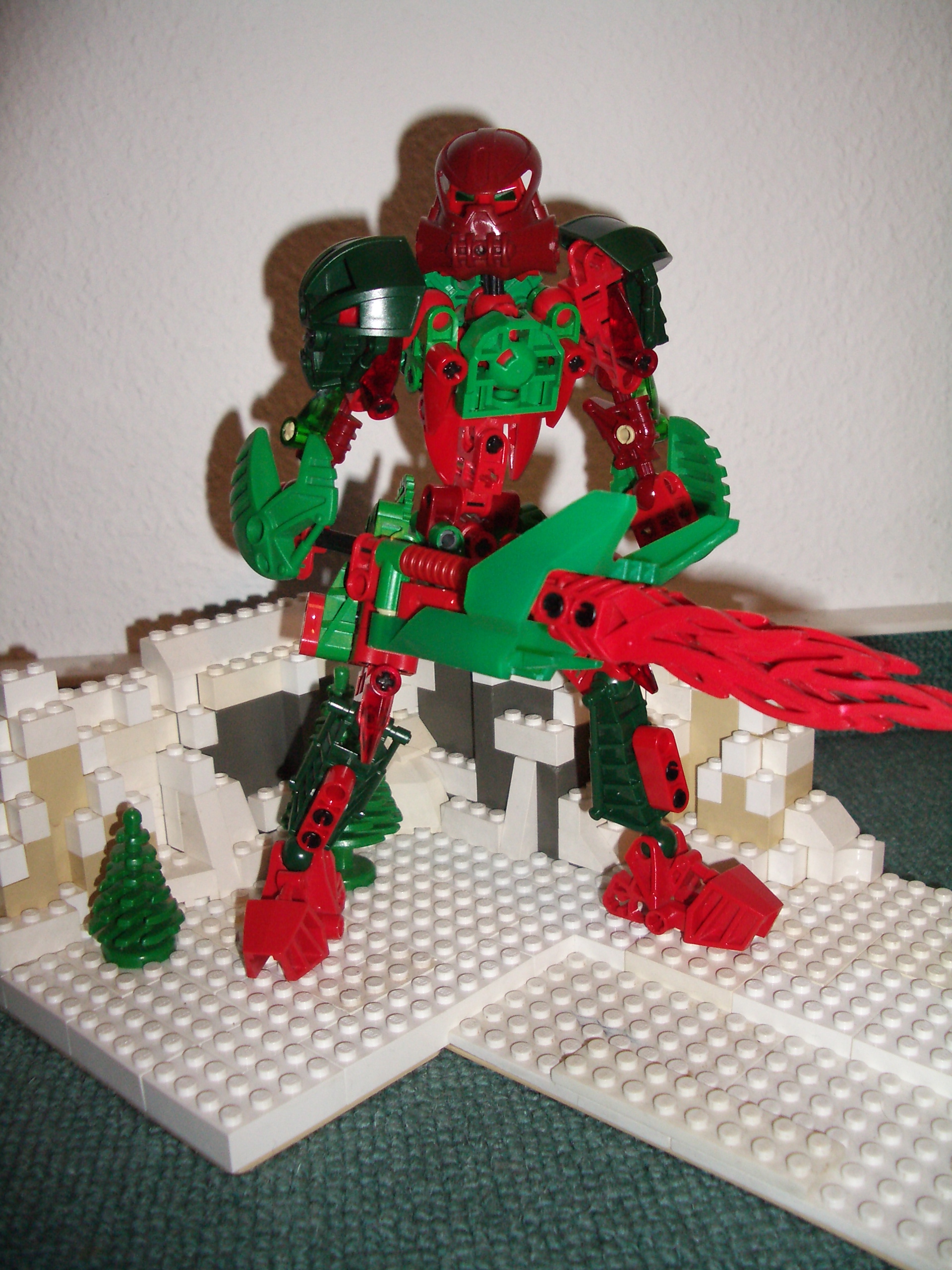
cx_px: 476
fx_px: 1283
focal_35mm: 35
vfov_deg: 52.6
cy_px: 635
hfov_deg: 40.7
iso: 200
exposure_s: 1/60
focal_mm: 5.8
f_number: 2.6
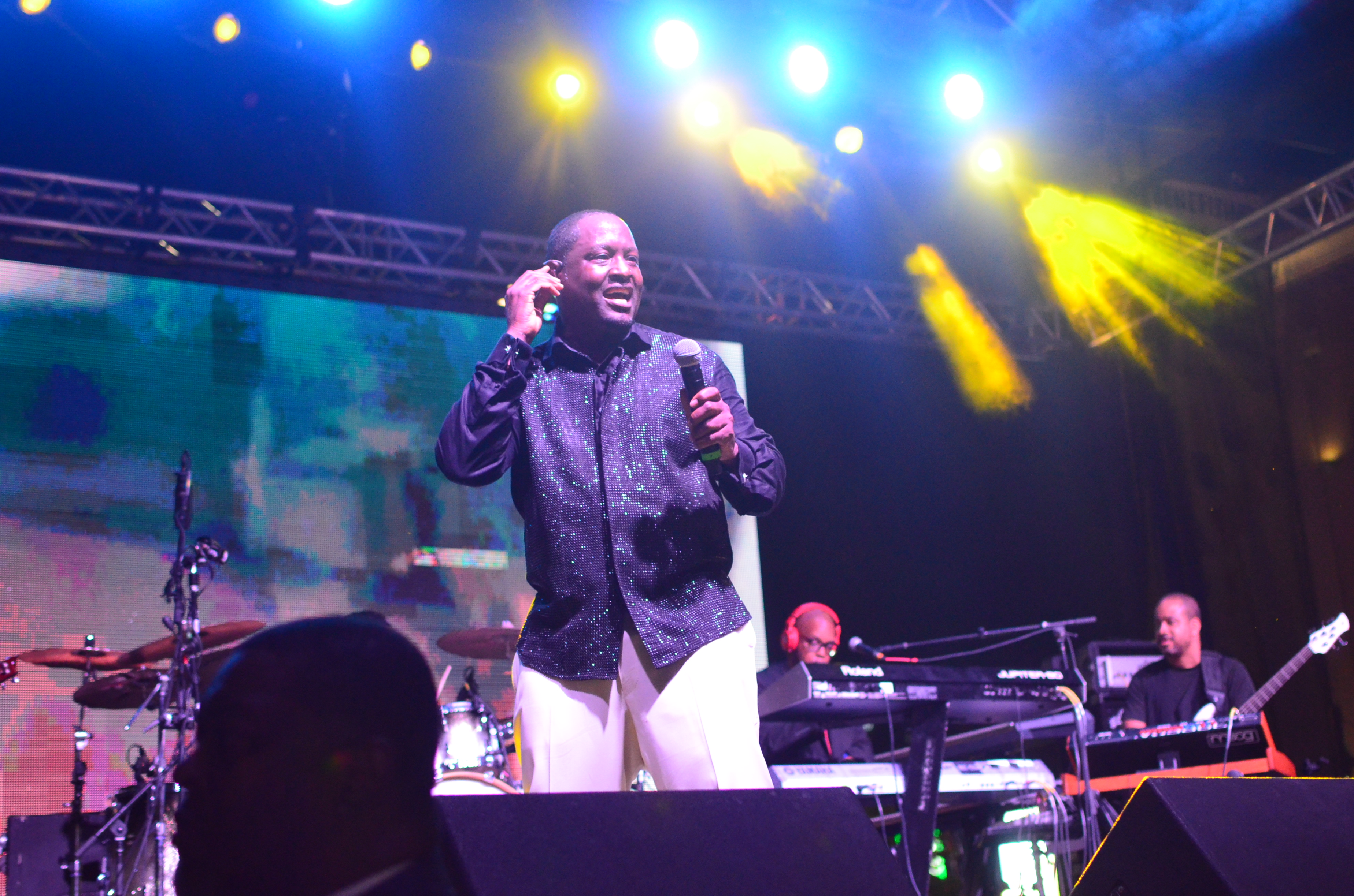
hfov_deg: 37.9
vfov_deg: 25.6
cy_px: 448
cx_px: 677
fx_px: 1970
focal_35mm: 52
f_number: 2.8
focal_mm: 35
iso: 3200
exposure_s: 1/250
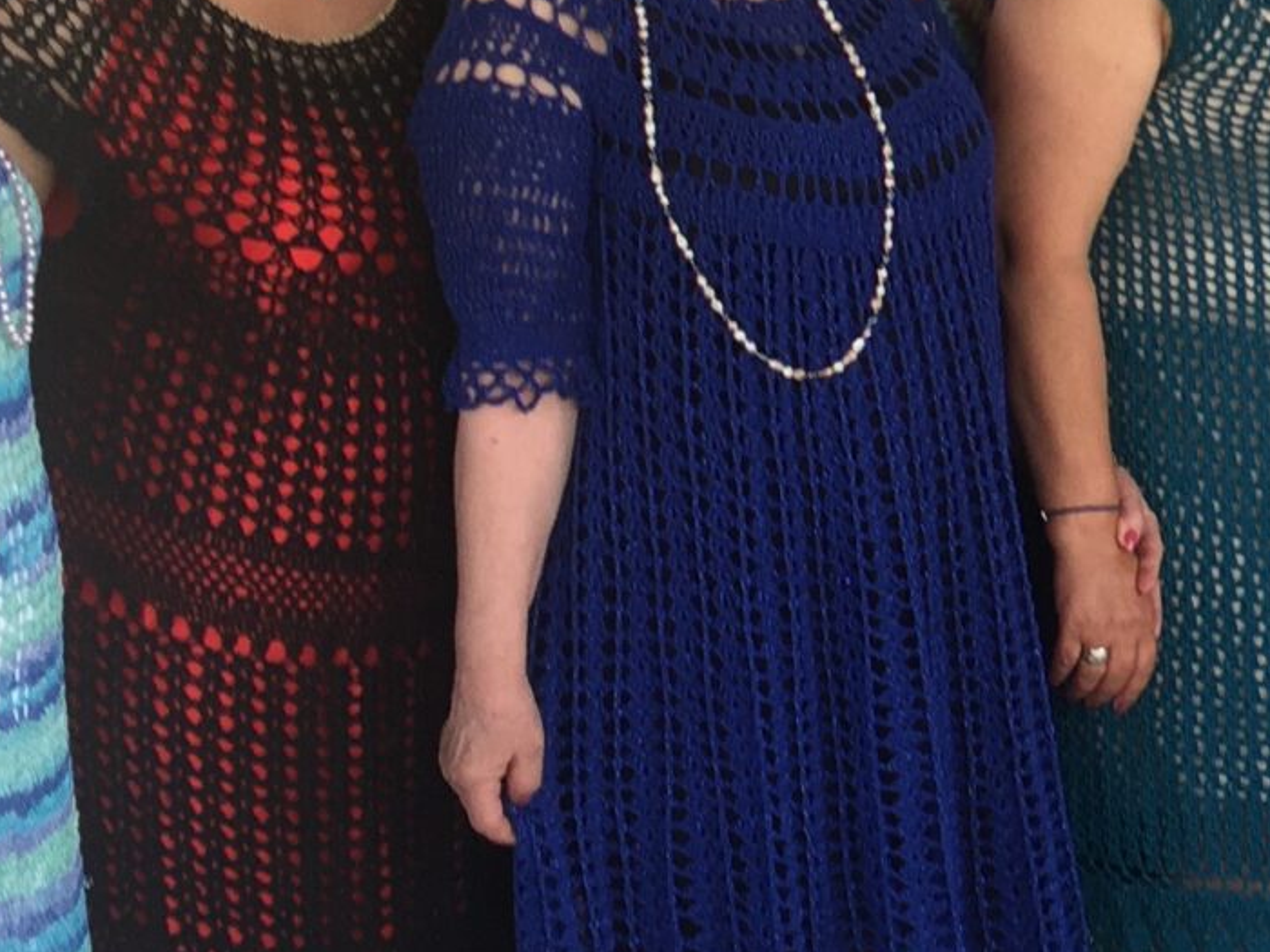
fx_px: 3889
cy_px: 2
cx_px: 1691
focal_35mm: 106
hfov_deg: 17.3
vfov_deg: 13.8
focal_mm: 4.15
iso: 32
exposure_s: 1/100
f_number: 2.2
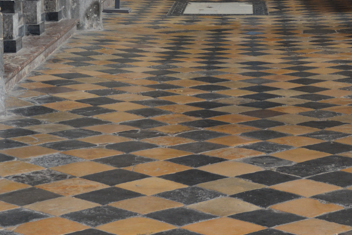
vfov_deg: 11.3
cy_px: 57
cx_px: 241
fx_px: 1183
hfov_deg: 16.9
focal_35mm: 121
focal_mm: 32
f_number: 4.2
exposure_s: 1/60
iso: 500
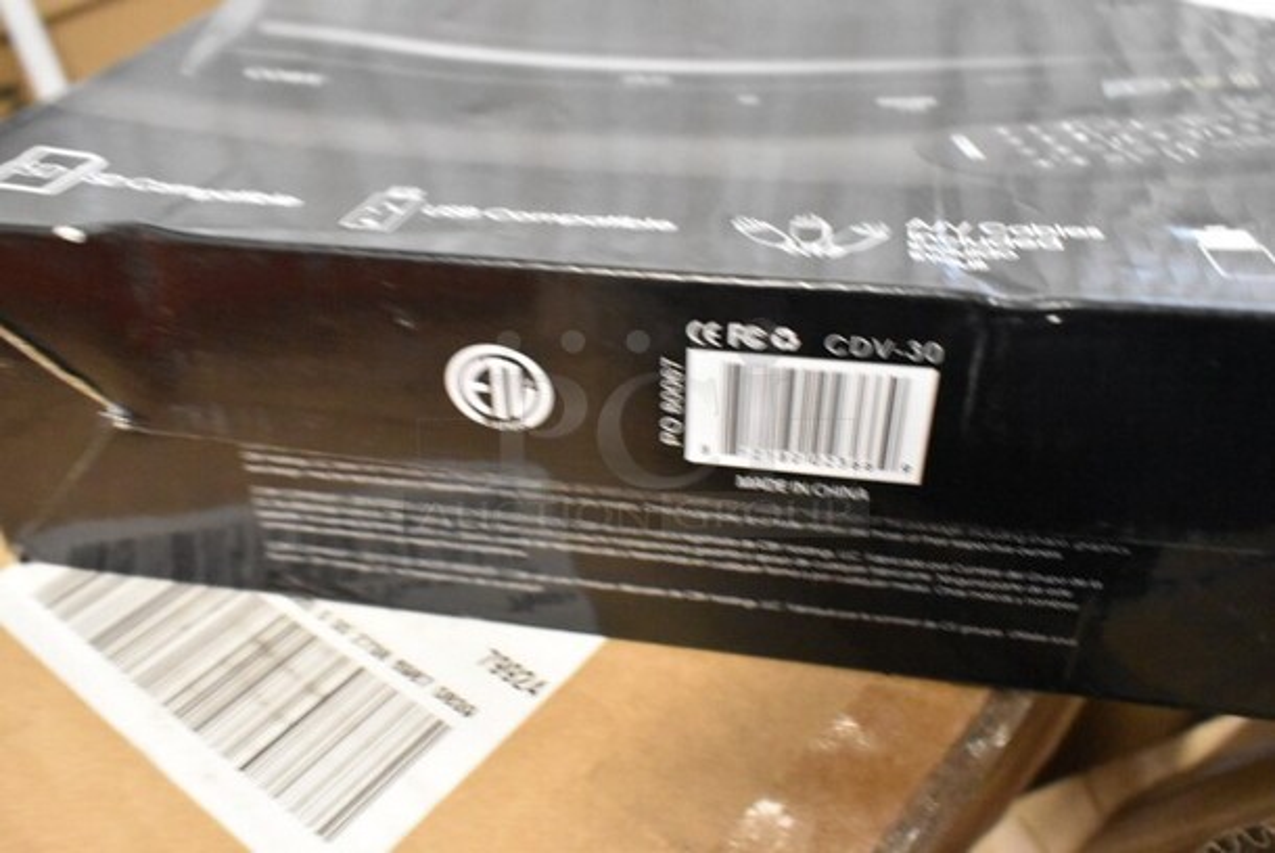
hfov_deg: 59.4
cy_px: 426
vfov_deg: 41.8
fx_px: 1117
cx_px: 638
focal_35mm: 32
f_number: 5.6
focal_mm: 21
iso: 8000
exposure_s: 1/125
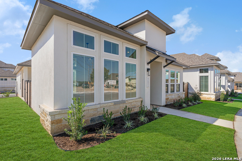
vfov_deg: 70.5
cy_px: 80
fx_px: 114
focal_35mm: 17
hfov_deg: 93.3
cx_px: 121
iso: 100
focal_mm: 17
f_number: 9
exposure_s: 1/200
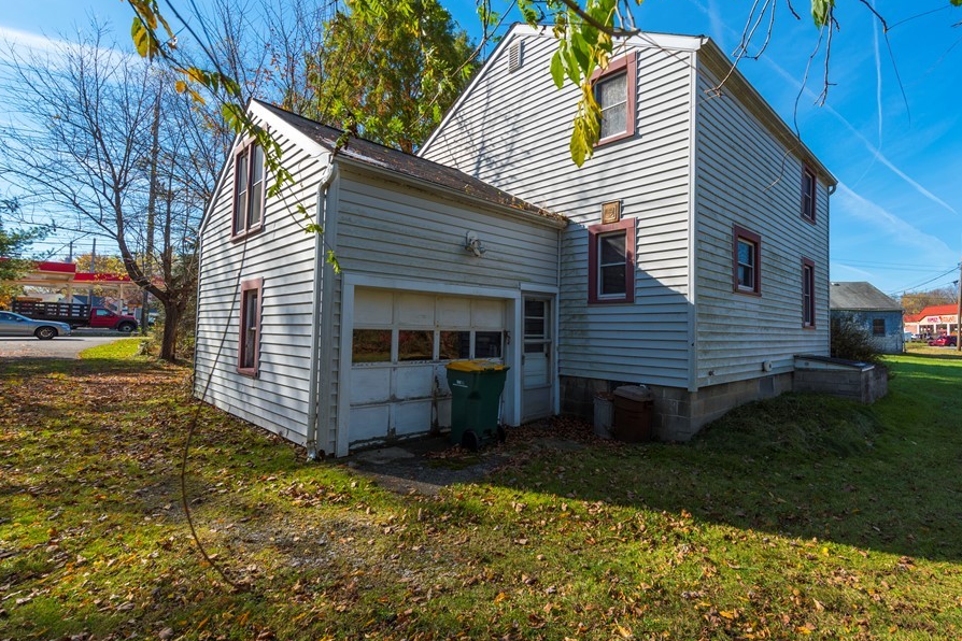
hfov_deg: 92.2
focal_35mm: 17
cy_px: 313
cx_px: 572
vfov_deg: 70.4
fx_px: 454
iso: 200
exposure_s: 1/400
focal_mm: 14
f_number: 9
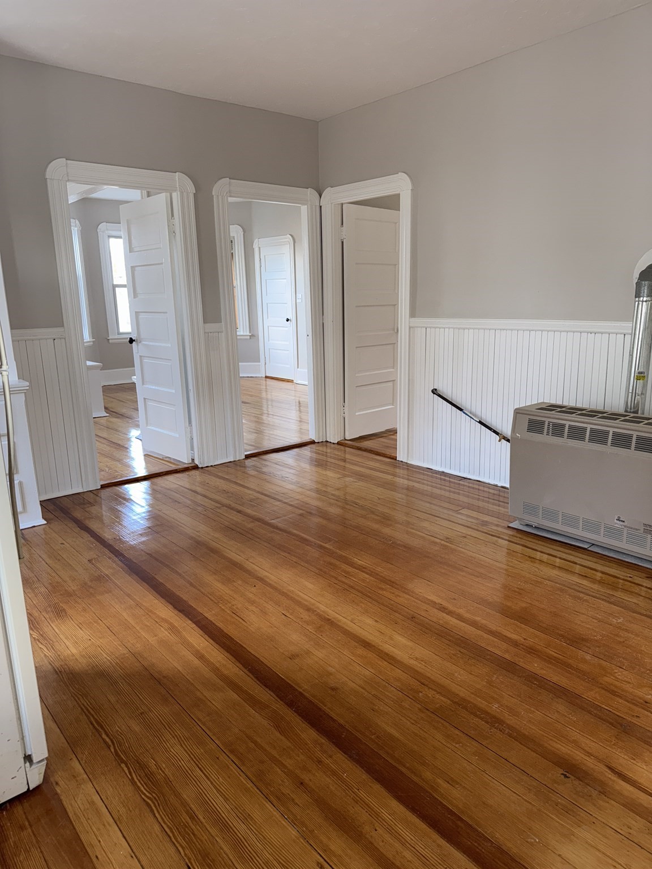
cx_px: 326
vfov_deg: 71.6
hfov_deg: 56.8
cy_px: 434
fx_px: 603
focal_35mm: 24
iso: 100
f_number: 1.78
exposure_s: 1/50
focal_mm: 6.76
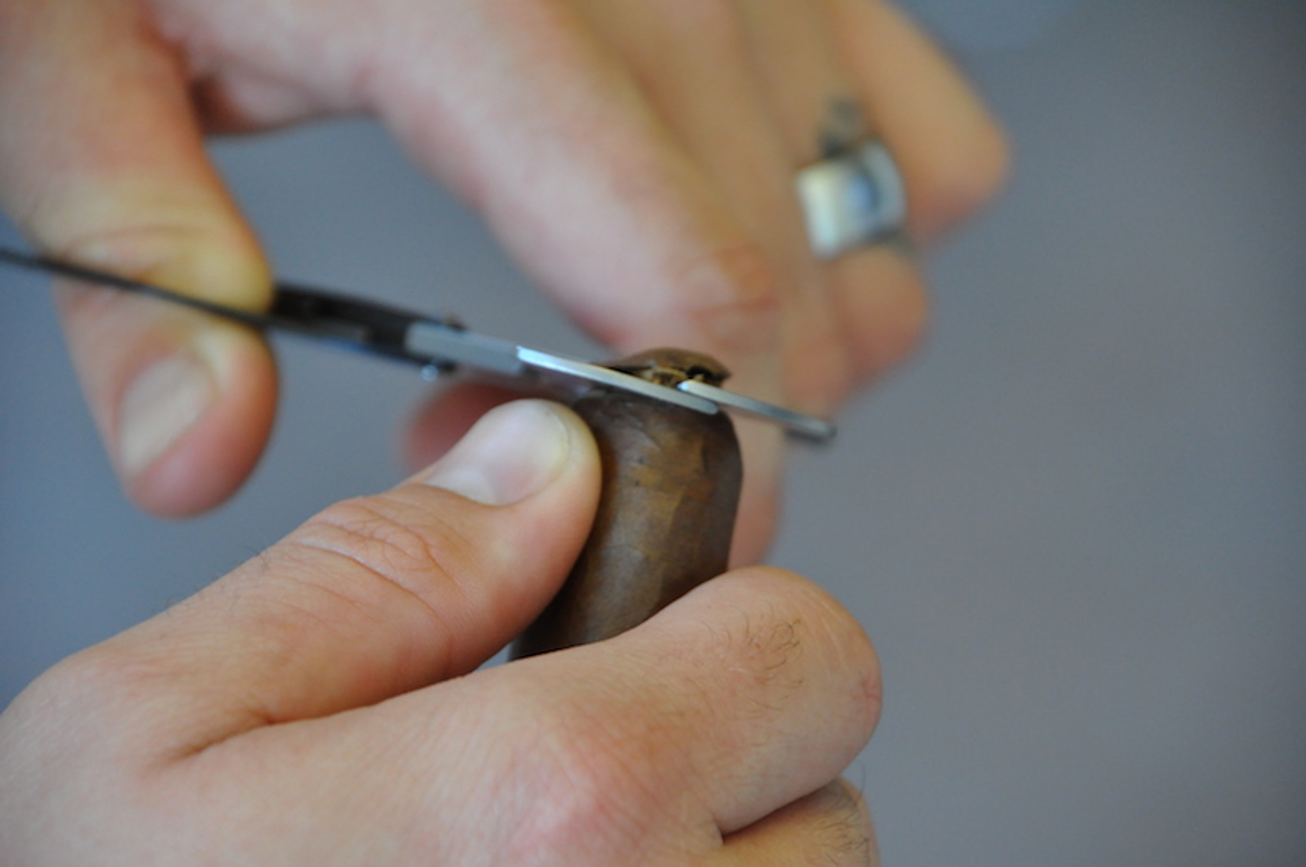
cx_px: 653
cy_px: 434
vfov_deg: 4.6
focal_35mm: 300
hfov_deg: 6.9
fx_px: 10868
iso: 1250
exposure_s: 1/125
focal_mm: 200
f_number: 6.3
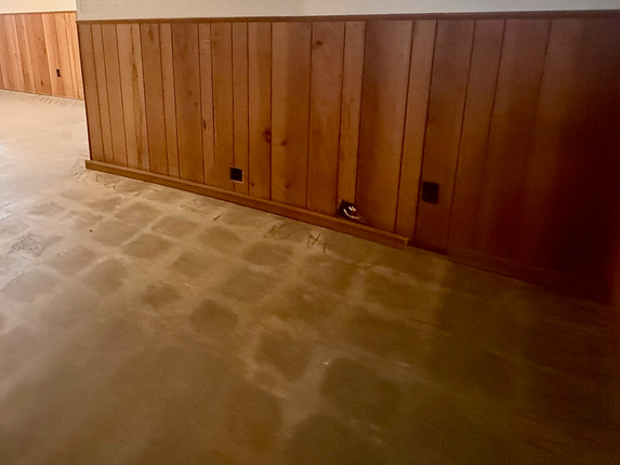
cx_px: 158
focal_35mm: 25
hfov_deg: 65.3
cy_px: 112
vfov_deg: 52.3
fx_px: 448
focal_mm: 2.22
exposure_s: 1/60
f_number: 2.2
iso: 1250
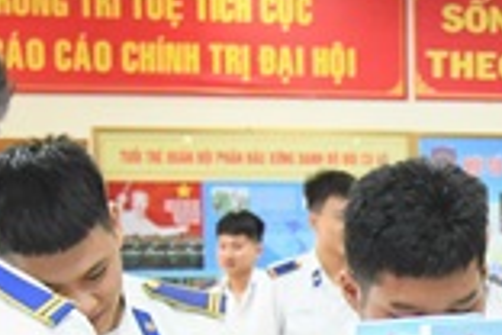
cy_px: 564
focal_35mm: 154
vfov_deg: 8.6
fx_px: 2147
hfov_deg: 12.8
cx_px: 689
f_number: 4
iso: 3200
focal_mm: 24
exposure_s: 1/125
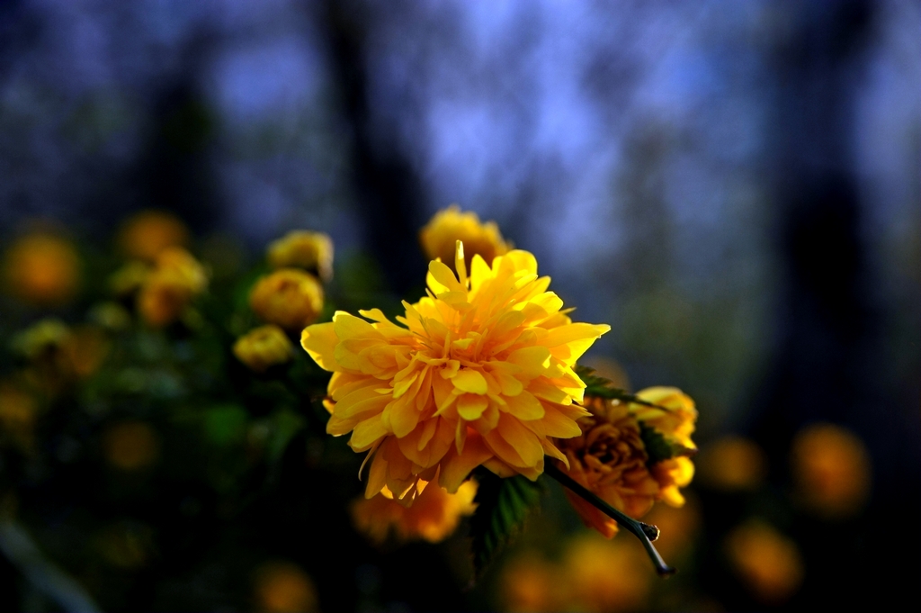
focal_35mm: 85
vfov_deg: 16.0
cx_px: 460
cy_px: 306
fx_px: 2173
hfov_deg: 23.9
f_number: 9
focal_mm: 85
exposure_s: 1/400
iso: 640
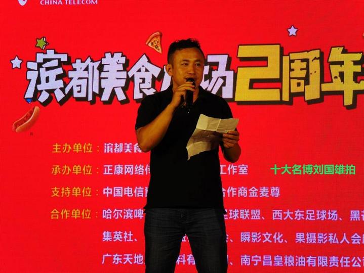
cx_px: 182
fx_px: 1136
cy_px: 136
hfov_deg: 18.2
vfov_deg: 13.7
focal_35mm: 108
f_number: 3.9
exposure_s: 1/200
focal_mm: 19.4
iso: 80
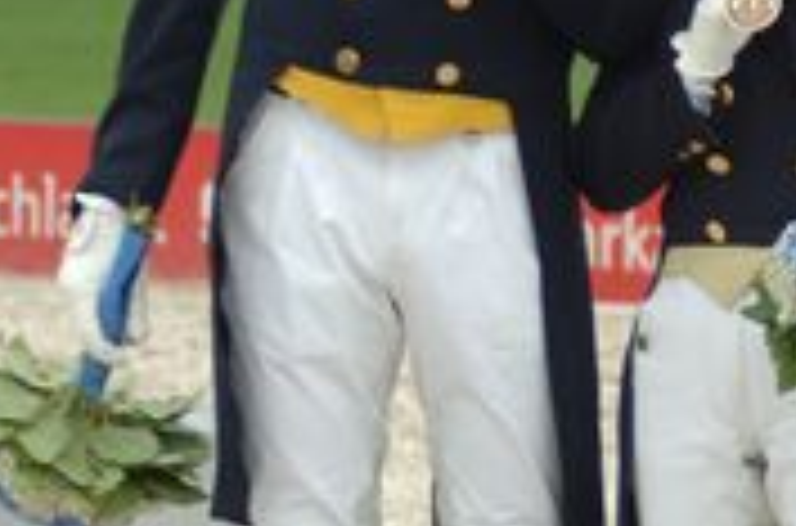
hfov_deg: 4.0
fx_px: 11375
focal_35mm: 516
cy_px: 47
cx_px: 1237
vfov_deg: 2.6
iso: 200
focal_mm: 95
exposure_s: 1/250
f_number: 5.6
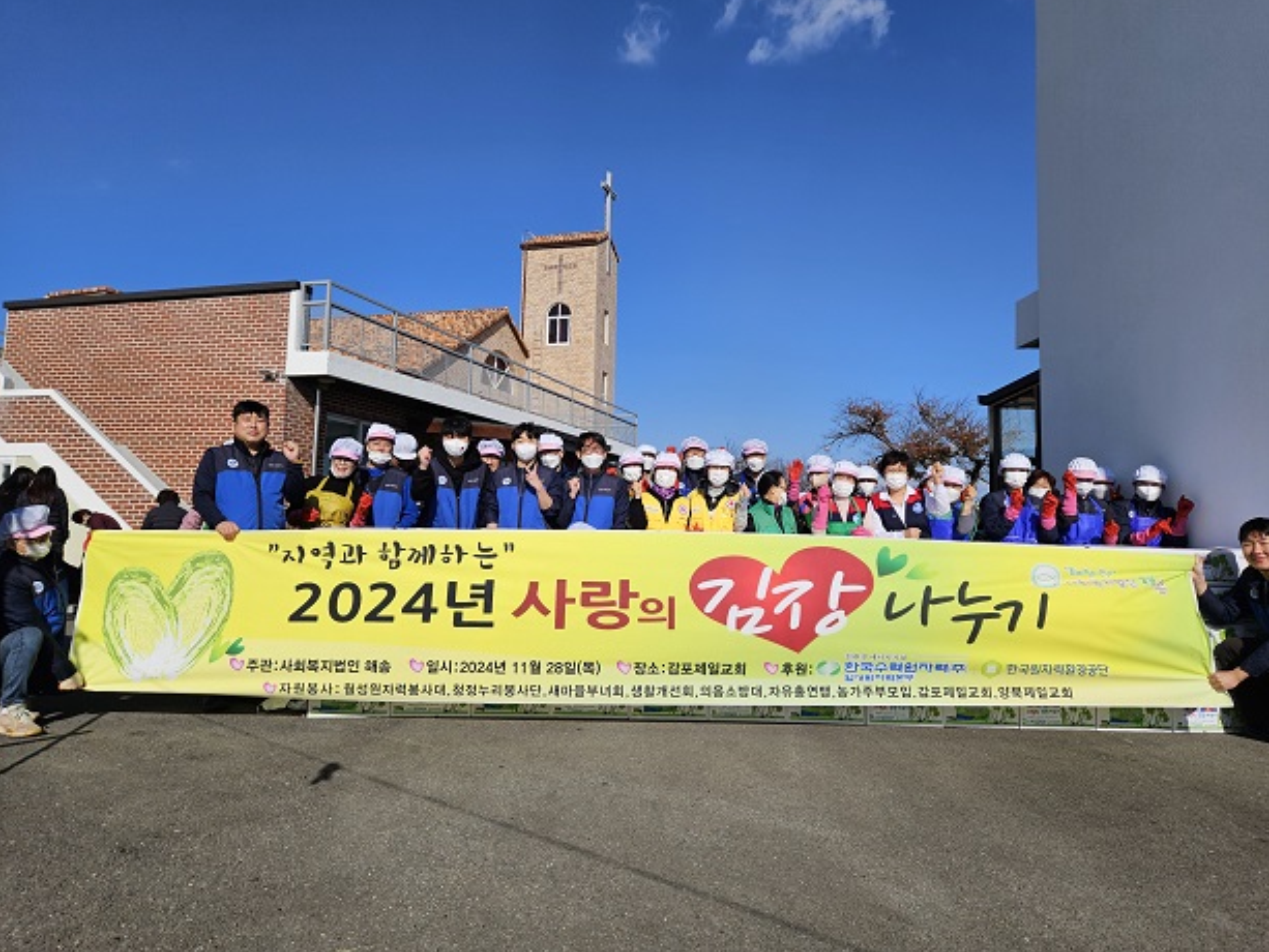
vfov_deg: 56.8
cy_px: 464
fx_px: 880
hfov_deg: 71.6
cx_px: 658
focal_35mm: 24
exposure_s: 1/4098
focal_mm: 5.4
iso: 25
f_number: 1.8
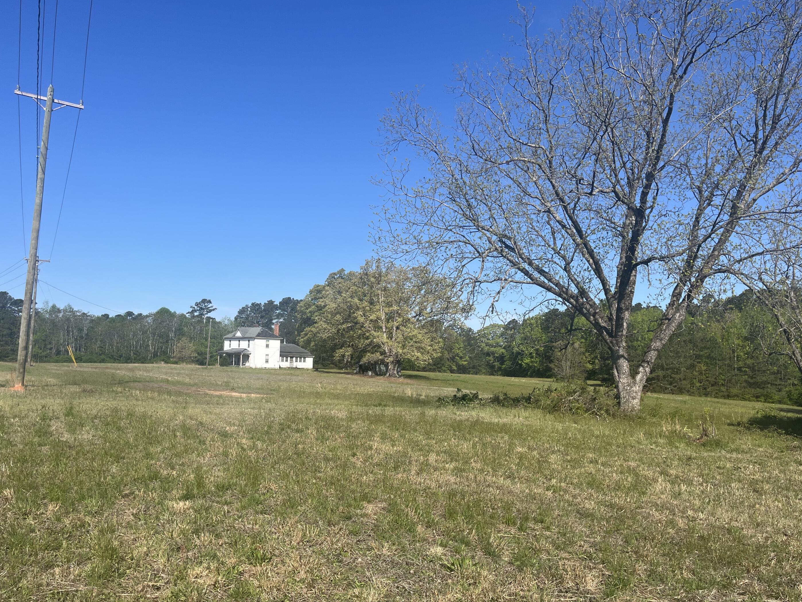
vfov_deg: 49.7
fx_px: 649
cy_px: 320
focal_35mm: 28
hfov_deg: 63.4
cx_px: 390
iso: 50
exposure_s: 1/3623
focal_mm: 5.1
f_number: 1.6
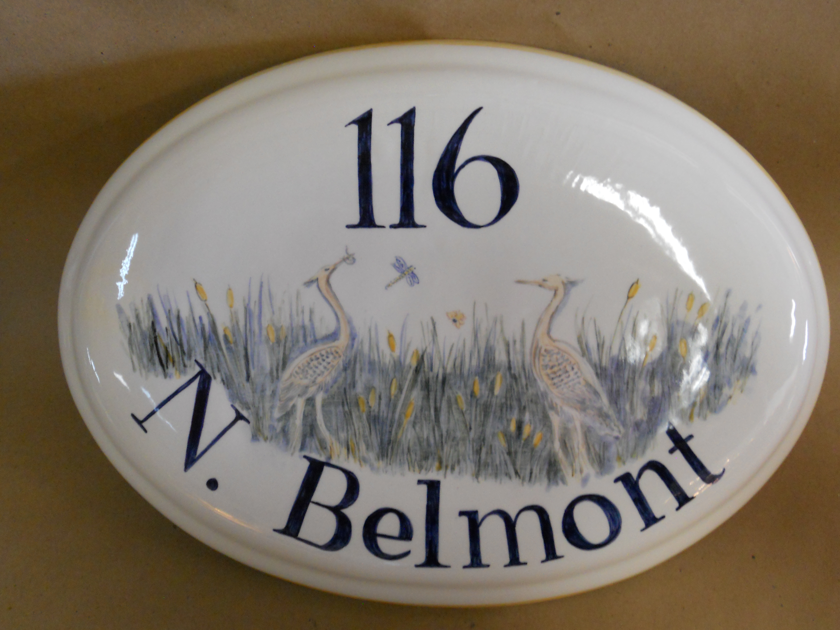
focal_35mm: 38
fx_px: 922
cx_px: 420
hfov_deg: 49.0
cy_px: 315
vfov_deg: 37.7
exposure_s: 1/30
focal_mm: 6.9
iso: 320
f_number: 3.9
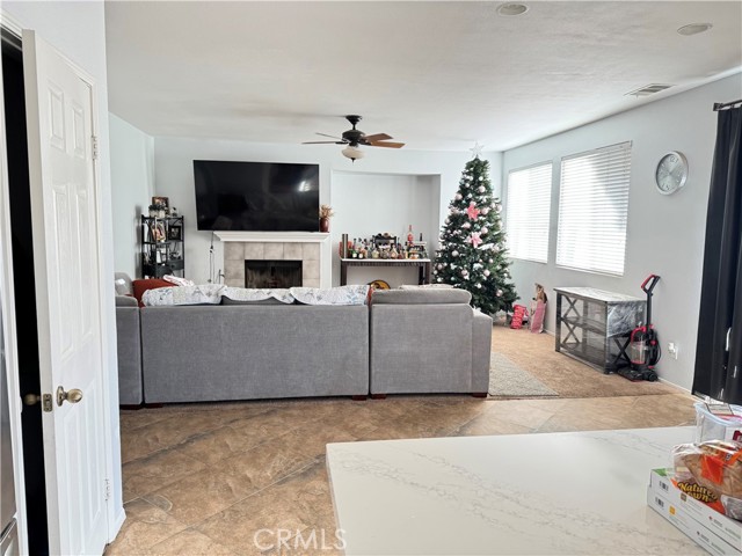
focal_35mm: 24
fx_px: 514
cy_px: 278
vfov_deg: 56.8
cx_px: 371
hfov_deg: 71.6
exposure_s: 1/91
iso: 200
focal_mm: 6.76
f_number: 1.78
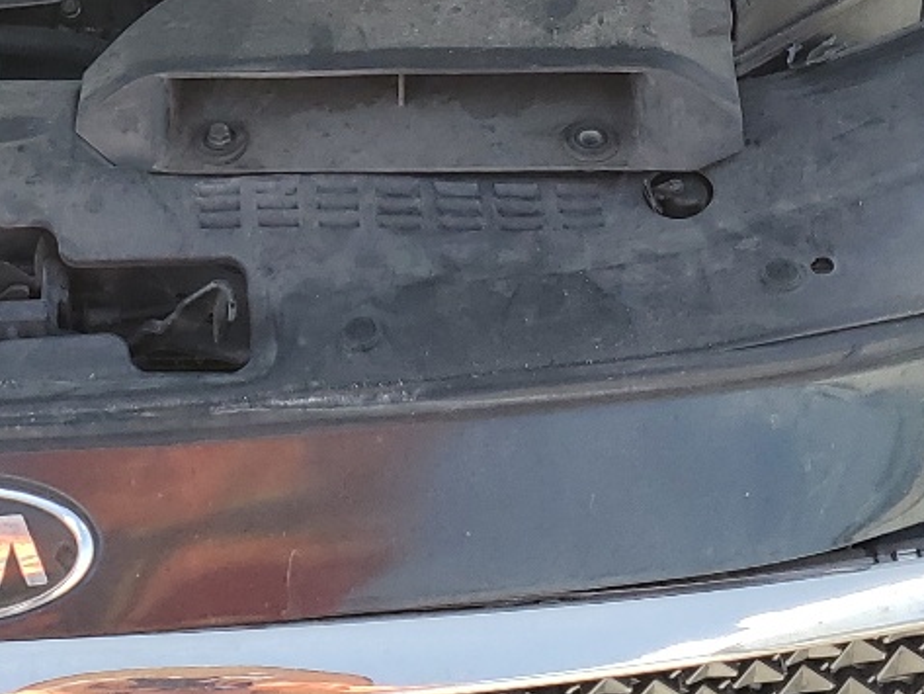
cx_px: 121
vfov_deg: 16.5
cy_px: 29
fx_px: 2350
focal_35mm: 88
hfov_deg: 21.8
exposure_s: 1/1000
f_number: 1.5
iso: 50
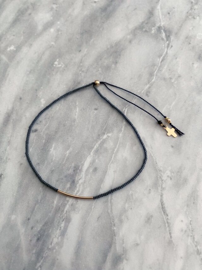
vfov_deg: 67.3
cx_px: 101
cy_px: 135
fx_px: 202
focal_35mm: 26
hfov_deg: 53.1
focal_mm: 4.25
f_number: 1.8
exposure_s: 1/122
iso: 64
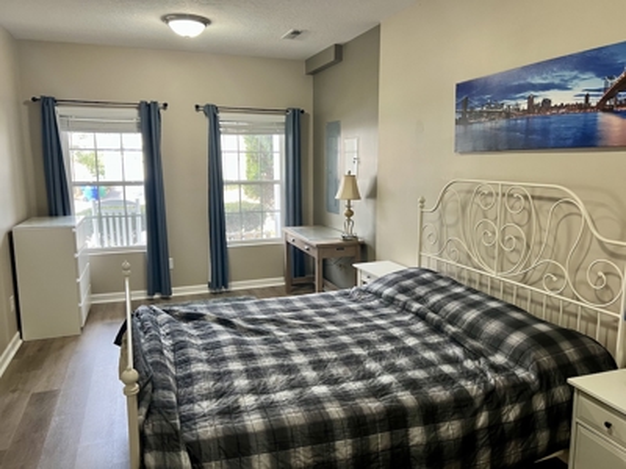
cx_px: 313
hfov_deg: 67.3
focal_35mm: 26
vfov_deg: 53.1
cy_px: 234
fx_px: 470
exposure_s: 1/60
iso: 100
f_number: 1.5
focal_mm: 5.7
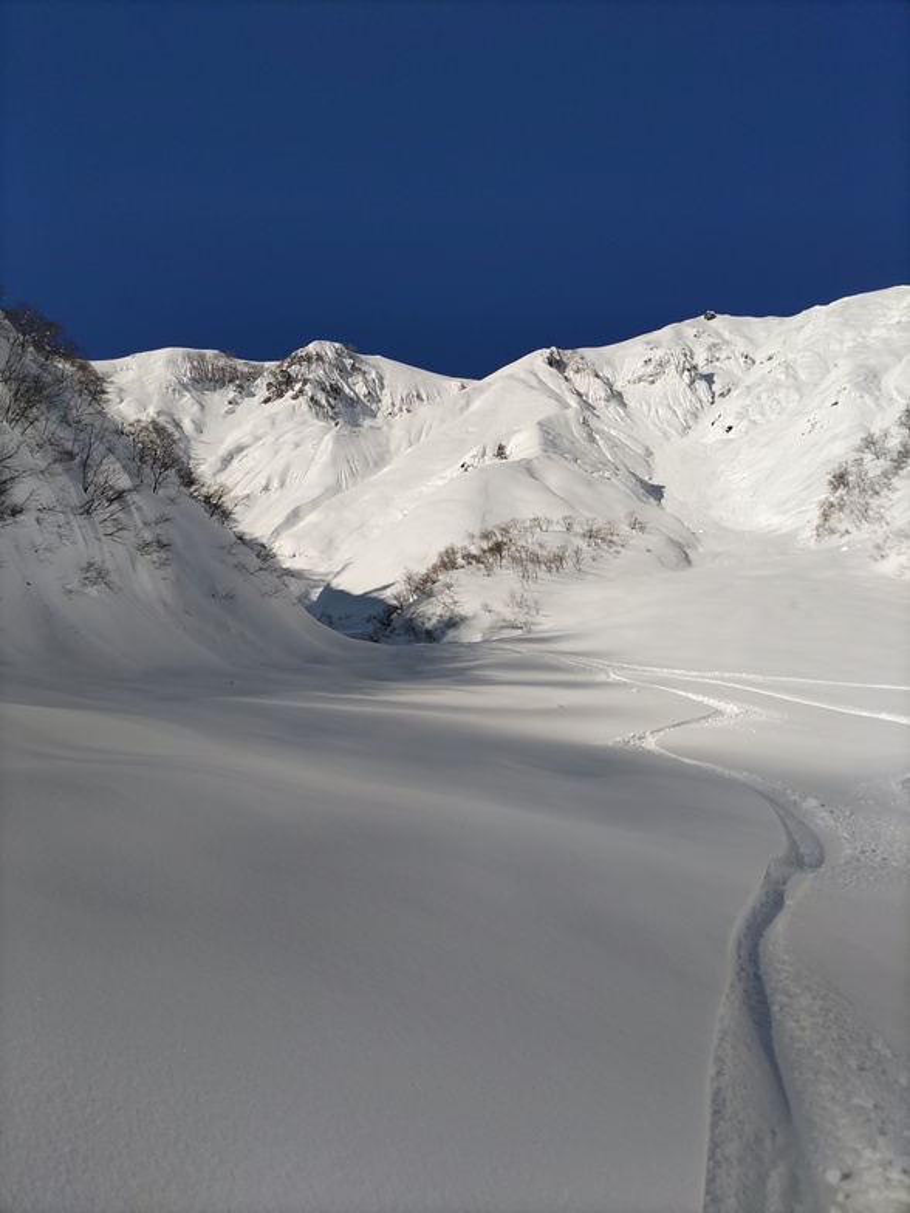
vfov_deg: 67.3
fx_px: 911
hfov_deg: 53.1
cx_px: 455
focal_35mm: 26
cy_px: 606
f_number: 1.79
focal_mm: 4.8
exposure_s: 1/4740
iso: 50
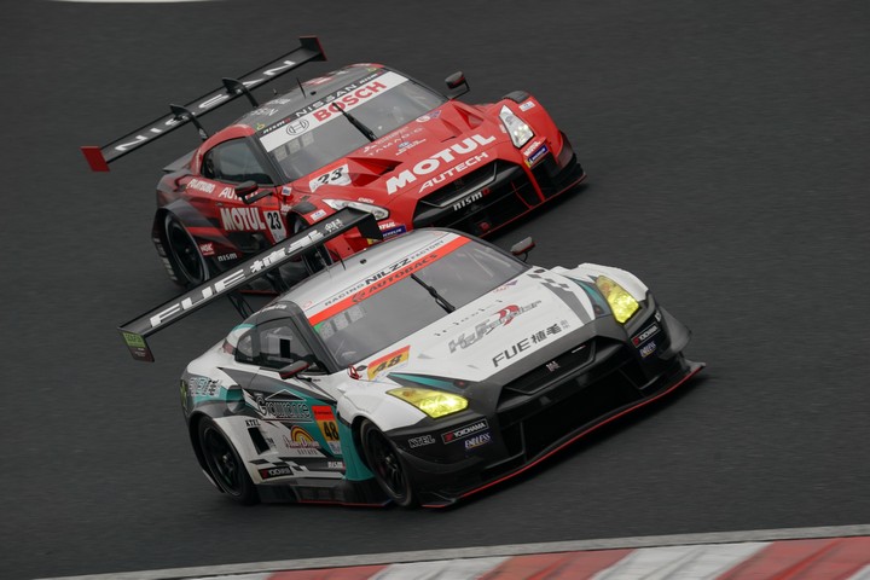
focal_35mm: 463
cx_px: 435
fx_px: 11188
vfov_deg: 3.0
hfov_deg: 4.5
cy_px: 290
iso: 320
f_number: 10
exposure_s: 1/250
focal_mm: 463
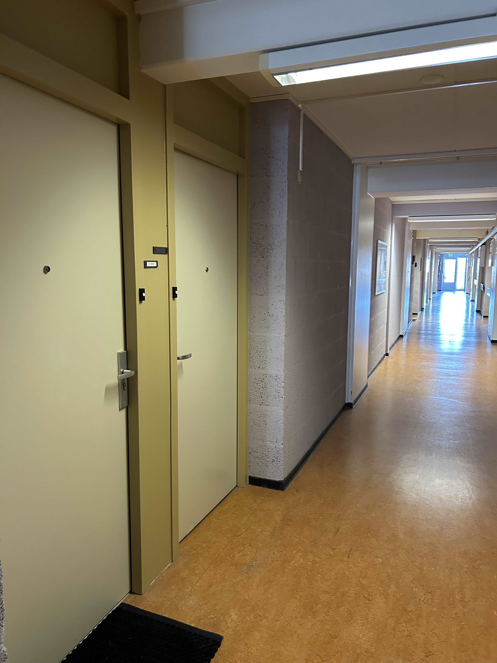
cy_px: 332
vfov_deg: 67.3
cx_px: 248
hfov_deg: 53.1
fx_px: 498
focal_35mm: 26
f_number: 1.5
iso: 500
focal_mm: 5.7
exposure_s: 1/50
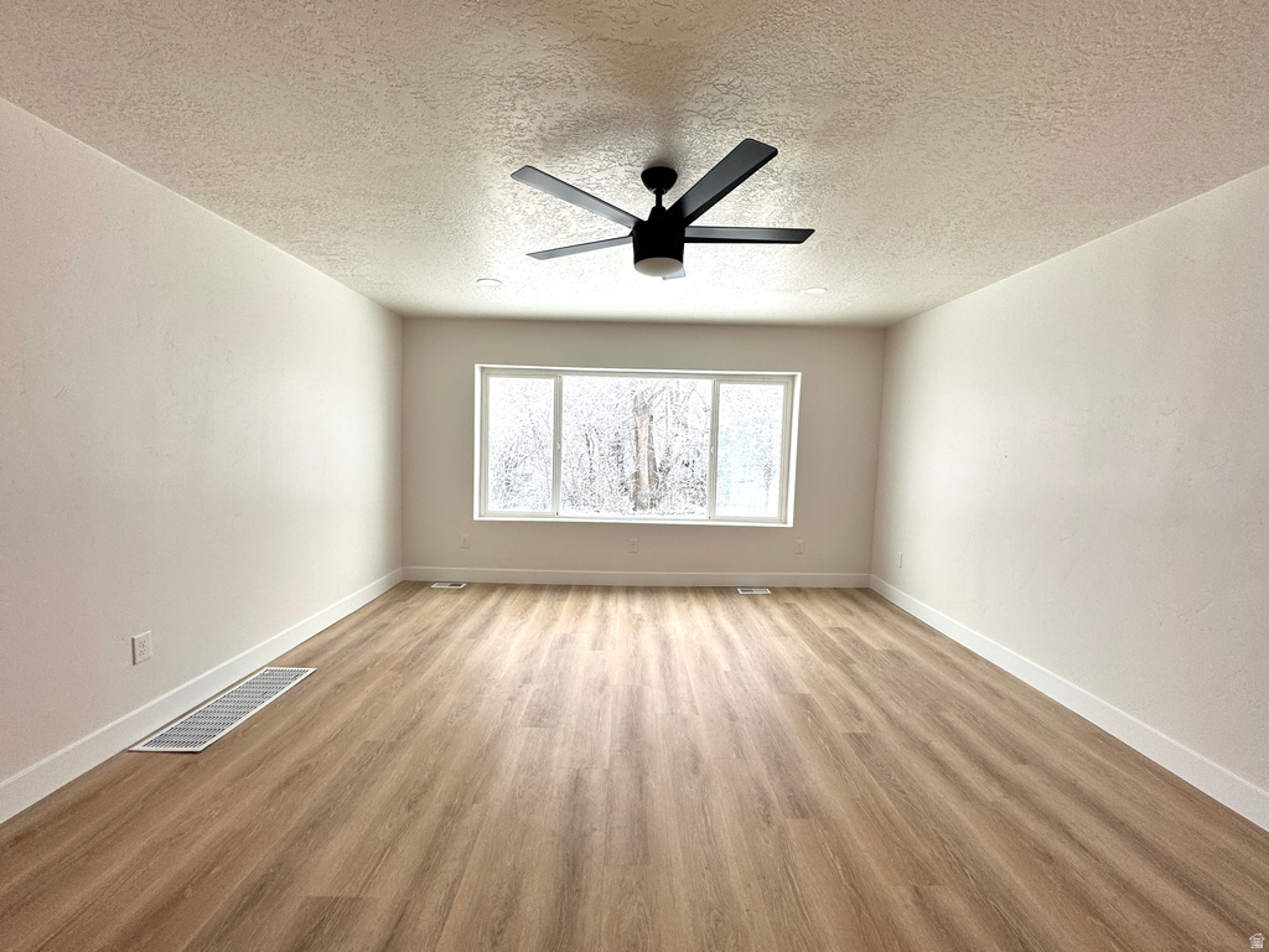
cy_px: 476
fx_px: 513
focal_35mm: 14
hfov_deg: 102.1
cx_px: 634
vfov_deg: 85.7
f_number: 2.2
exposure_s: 1/99
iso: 50
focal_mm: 2.22
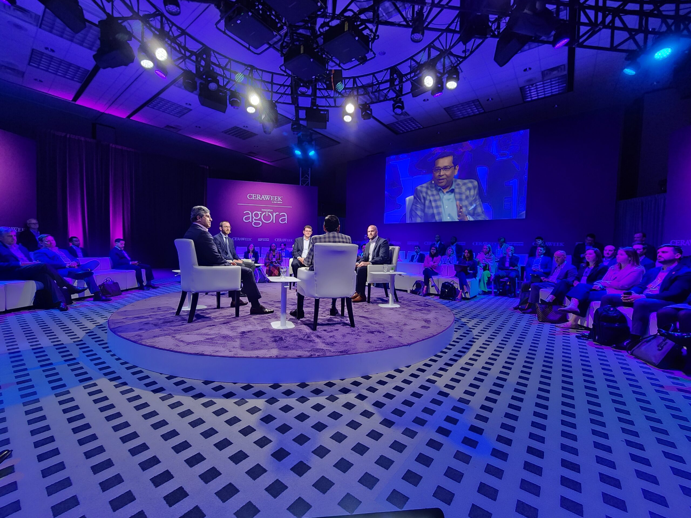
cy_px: 259
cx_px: 346
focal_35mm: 13
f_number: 2.2
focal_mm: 2.2
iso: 320
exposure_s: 1/40
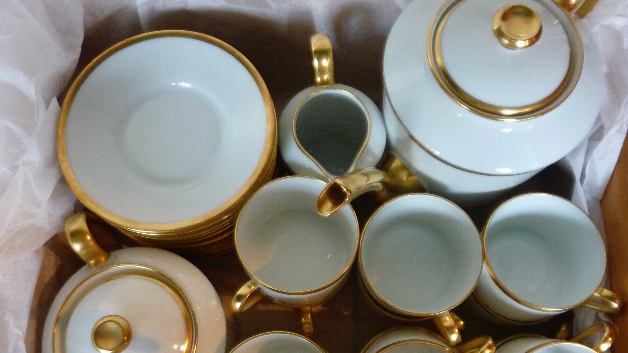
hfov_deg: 62.5
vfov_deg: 37.5
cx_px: 340
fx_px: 516
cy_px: 228
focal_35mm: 31
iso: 400
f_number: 3.3
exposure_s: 1/15
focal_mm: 4.1
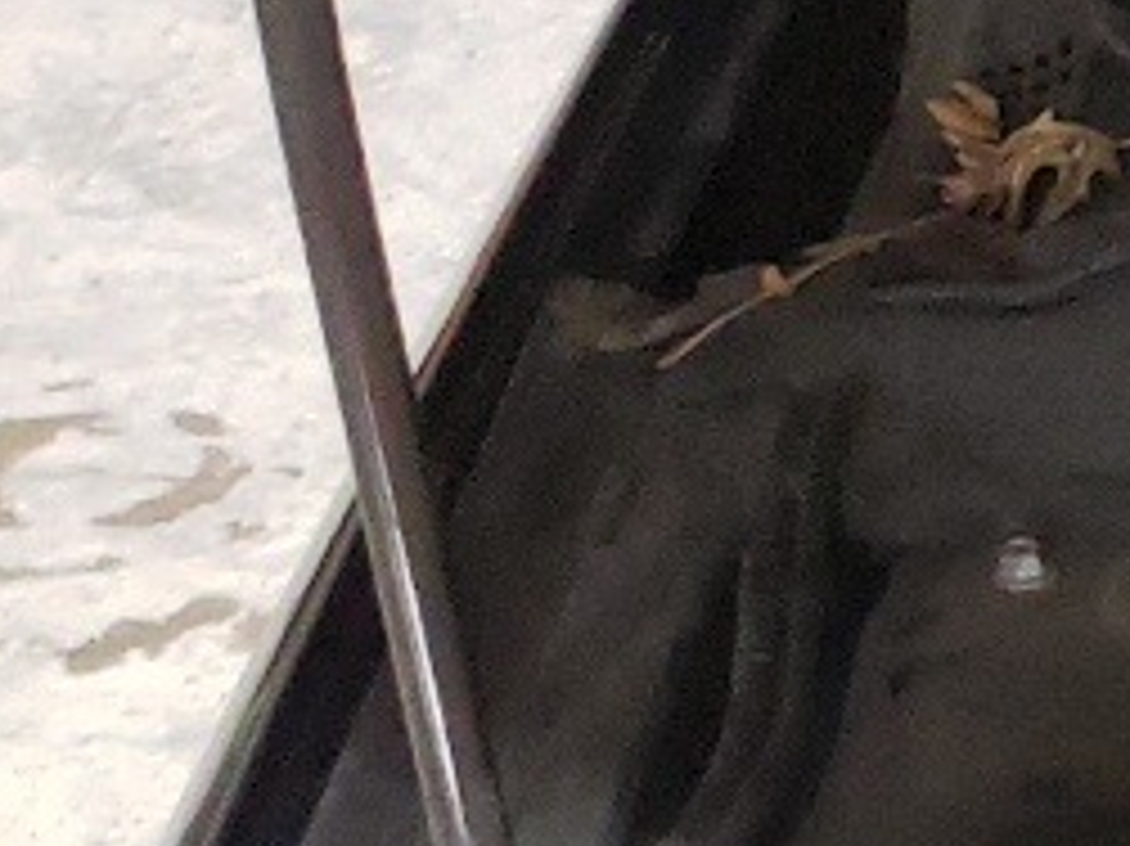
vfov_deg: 8.3
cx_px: 3570
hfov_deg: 9.1
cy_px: 1953
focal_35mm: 166
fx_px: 5416
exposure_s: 1/30
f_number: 1.5
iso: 298
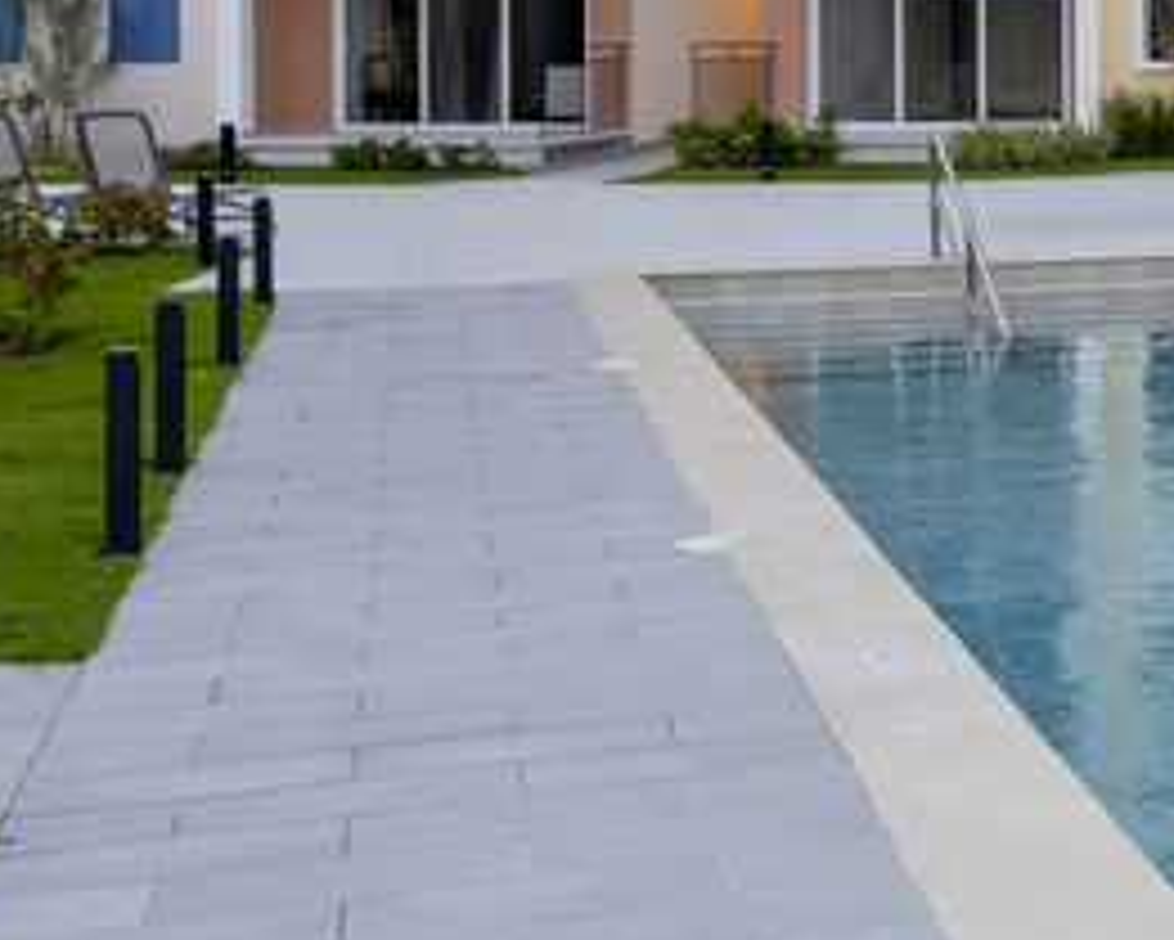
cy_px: -837
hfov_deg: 19.2
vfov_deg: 15.6
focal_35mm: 82
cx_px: 1934
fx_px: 2850
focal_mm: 19
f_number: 8
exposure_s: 1/20
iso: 200
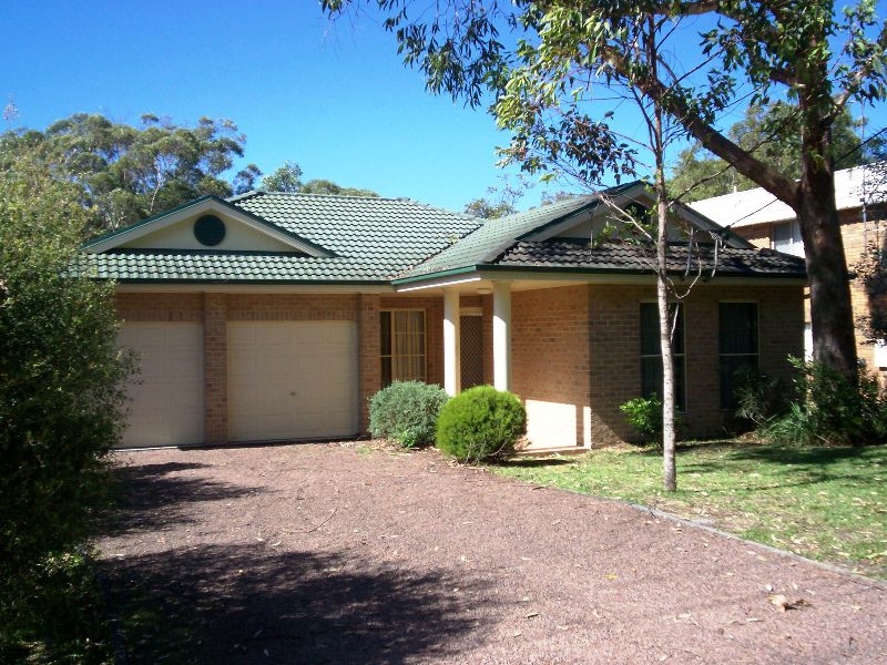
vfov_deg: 39.7
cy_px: 332
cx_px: 444
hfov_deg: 51.4
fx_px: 922
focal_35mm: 36
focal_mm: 5.9
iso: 100
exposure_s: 1/418
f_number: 4.5
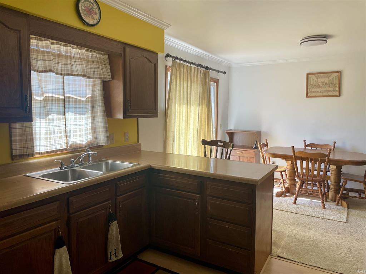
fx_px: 275
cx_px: 183
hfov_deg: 67.3
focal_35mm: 26
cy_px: 137
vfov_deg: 53.1
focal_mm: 4.2
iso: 40
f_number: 1.6
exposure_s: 1/121
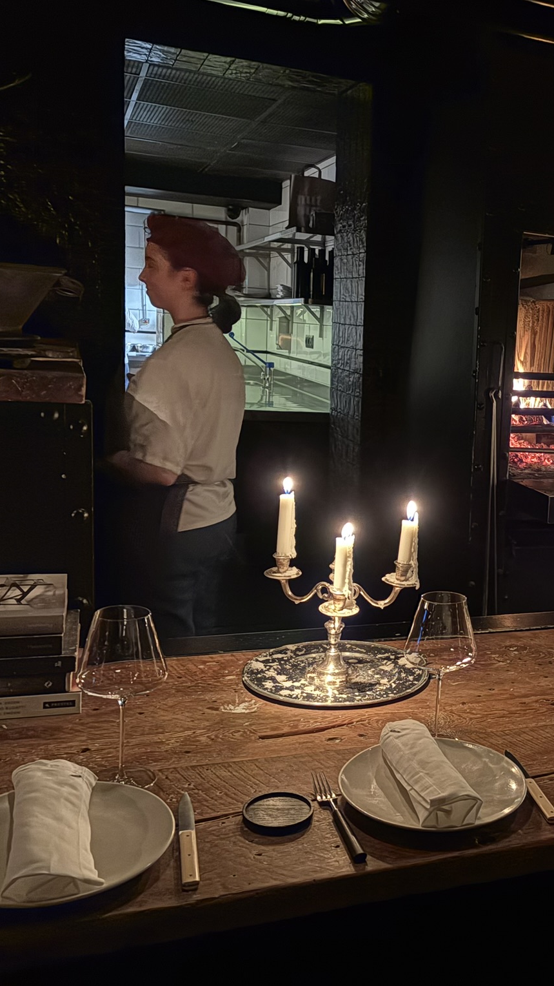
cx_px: 553
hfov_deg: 29.2
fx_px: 992
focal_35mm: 38
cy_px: 492
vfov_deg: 52.8
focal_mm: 5.96
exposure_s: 1/21
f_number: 1.6
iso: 1000
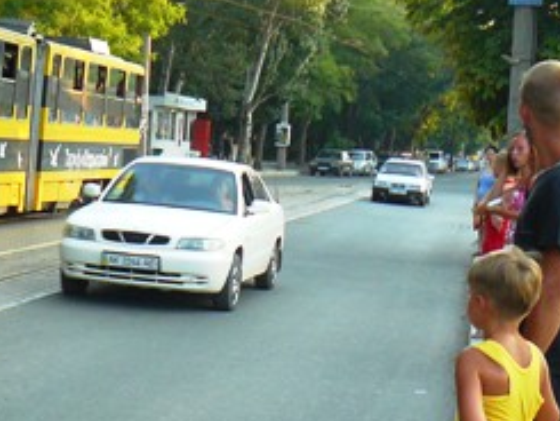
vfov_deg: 15.7
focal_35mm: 94
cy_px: 252
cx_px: 135
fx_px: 1521
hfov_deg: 20.7
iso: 100
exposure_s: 1/80
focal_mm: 6
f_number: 2.8
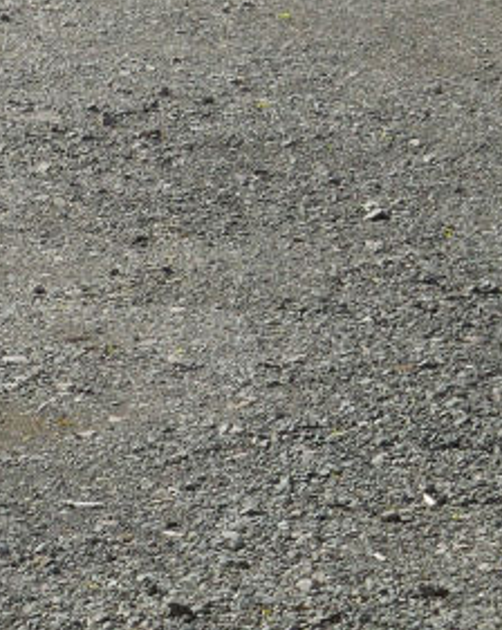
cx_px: -161
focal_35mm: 373
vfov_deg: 5.2
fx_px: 6942
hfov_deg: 4.1
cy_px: 161
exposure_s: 1/400
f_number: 9.8
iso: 400
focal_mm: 24.2
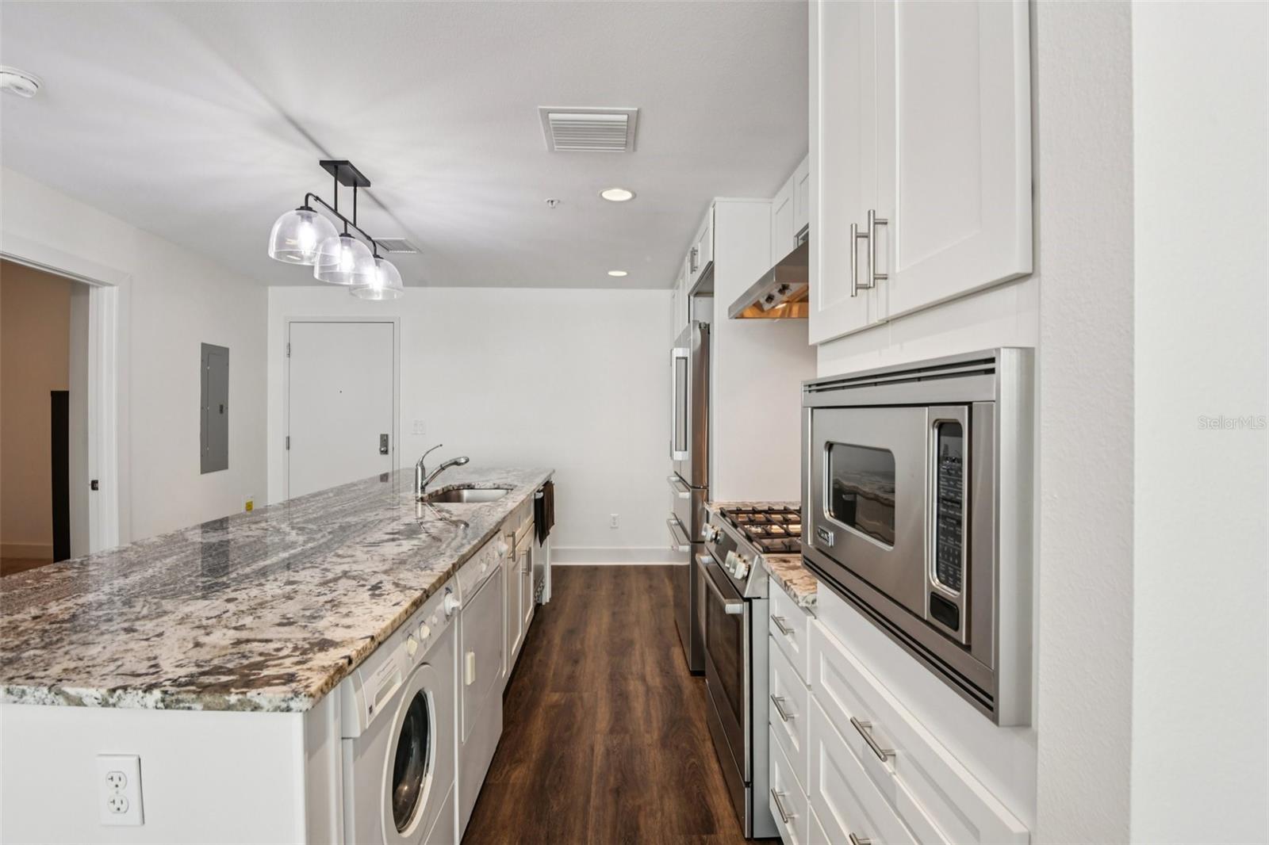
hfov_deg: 96.7
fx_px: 564
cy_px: 422
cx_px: 634
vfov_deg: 73.7
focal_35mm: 16
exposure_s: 1/40
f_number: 8
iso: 400
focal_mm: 16
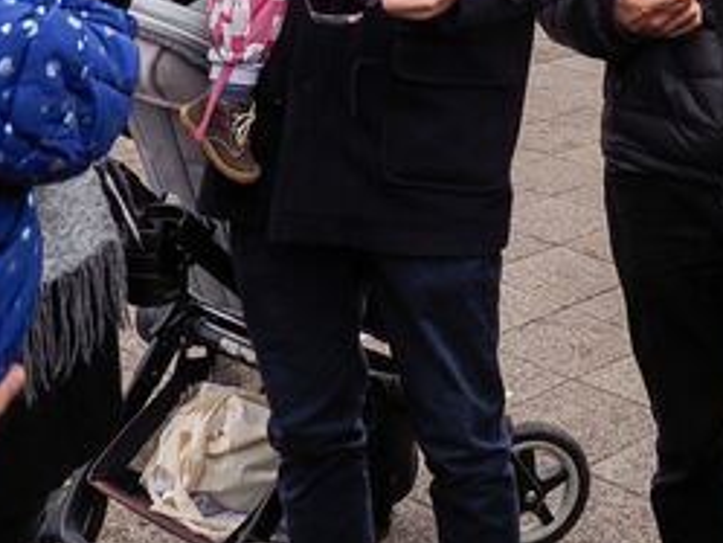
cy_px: -244
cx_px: 572
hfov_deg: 24.9
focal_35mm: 77
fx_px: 1609
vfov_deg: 17.4
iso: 320
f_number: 5.6
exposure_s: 1/30
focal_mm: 12
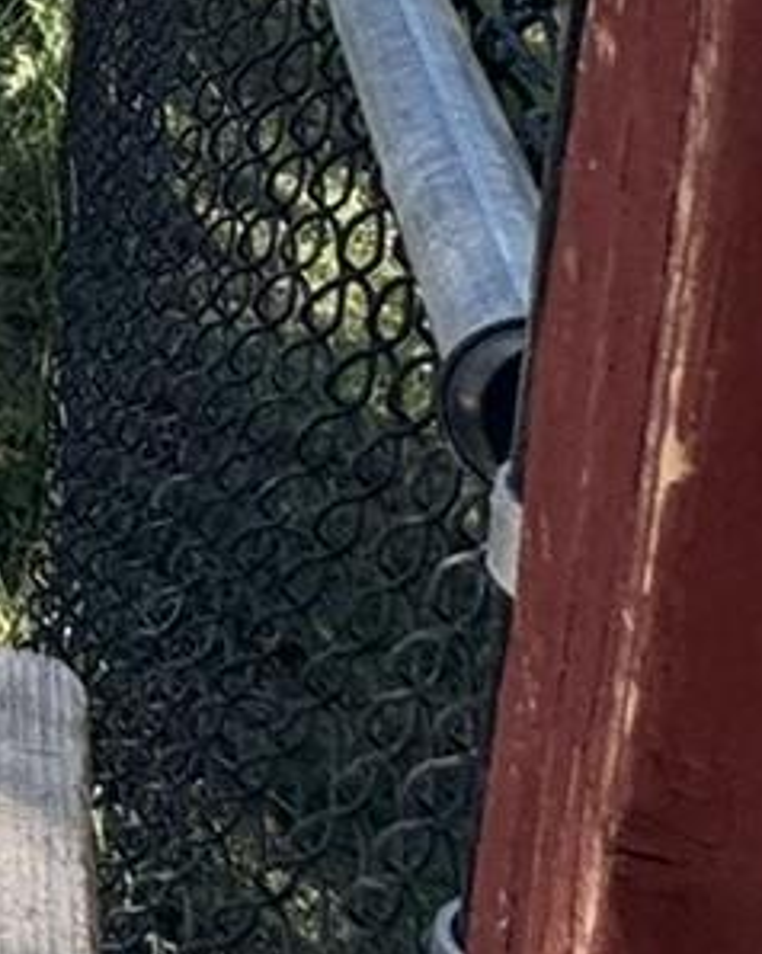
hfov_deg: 11.2
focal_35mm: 94
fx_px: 2653
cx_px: -1441
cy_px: -343
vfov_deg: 18.7
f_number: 2.2
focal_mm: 2.22
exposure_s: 1/203
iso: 40
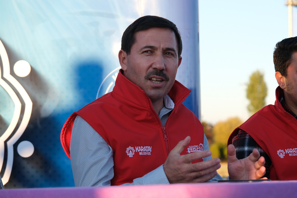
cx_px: 148
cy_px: 99
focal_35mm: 111
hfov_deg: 18.4
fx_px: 916
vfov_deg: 12.3
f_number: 4.5
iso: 250
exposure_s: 1/200
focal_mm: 74.2
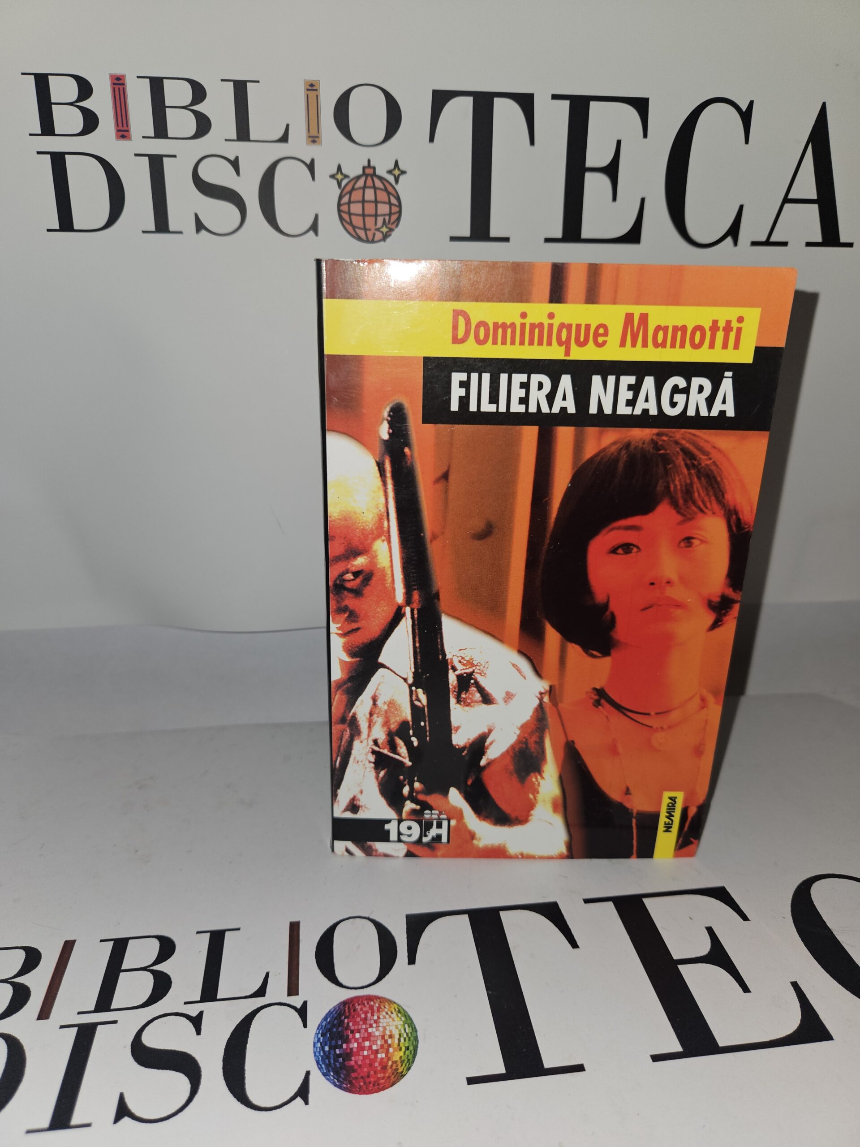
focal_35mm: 23
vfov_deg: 73.9
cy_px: 574
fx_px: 762
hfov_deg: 58.9
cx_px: 430
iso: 25
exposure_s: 1/101
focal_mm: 5.4
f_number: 1.8
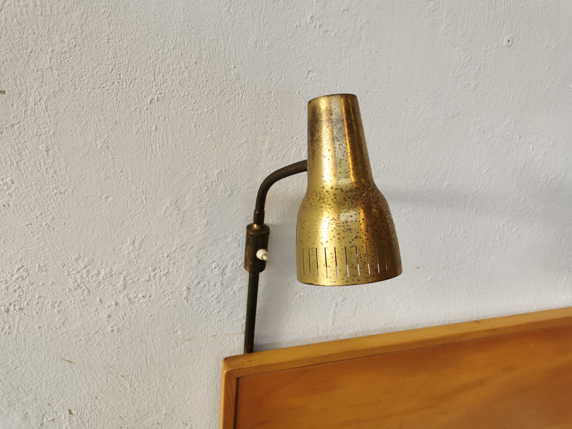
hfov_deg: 65.3
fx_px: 446
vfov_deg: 51.4
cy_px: 214
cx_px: 286
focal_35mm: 27
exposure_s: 1/144
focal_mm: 5.58
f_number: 1.8
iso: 50
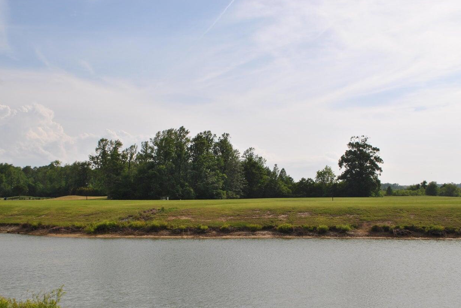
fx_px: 577
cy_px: 184
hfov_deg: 43.6
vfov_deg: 29.9
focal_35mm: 45
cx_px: 226
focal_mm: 24
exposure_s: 1/320
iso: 100
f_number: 9
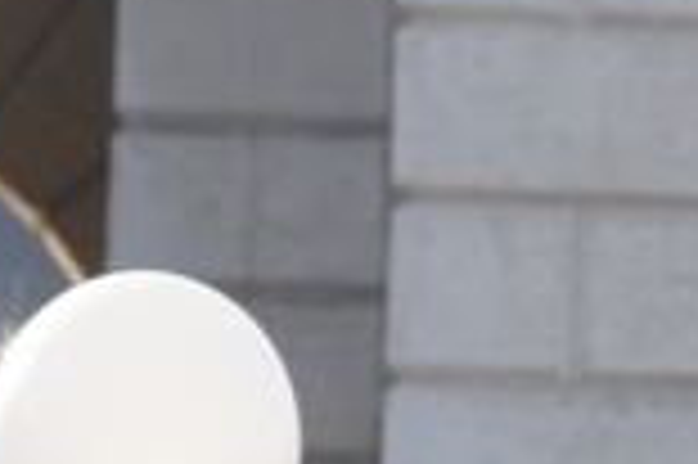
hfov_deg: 2.3
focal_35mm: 881
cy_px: 257
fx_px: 17063
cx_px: 1644
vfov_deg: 1.6
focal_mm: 115
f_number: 13
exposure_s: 1/320
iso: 800
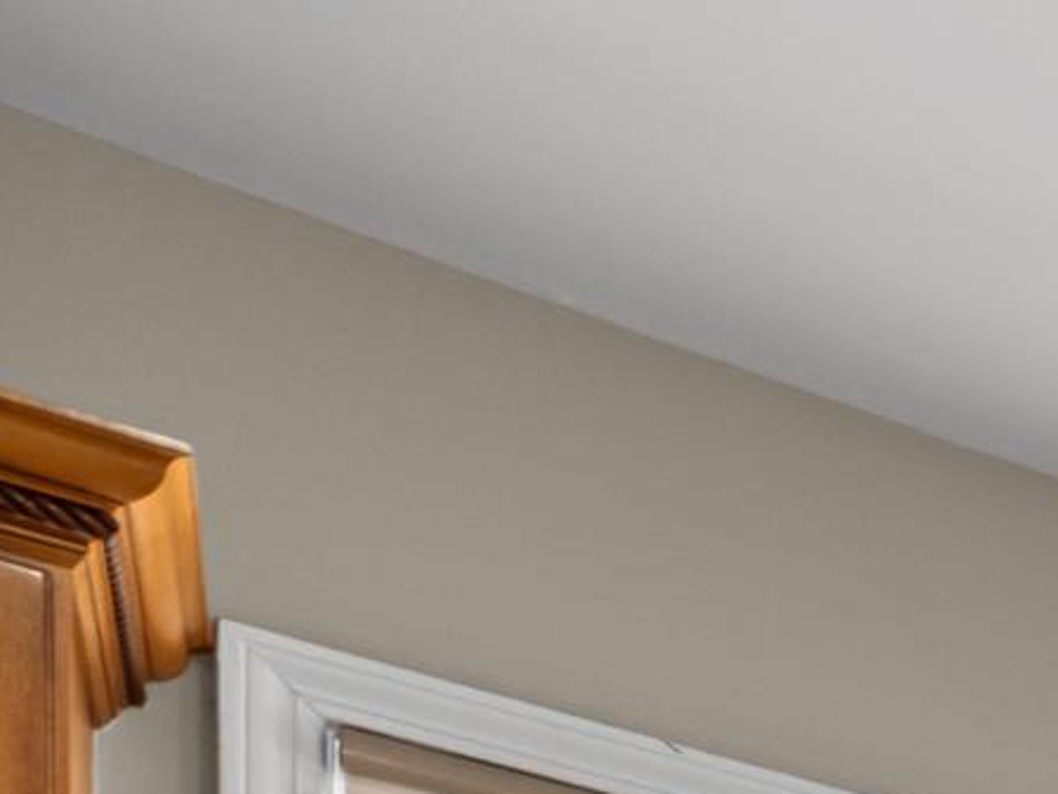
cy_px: 2317
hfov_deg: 10.5
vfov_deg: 11.0
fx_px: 2813
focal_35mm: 92
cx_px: 3440
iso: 400
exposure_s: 1/8
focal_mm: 14
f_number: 10
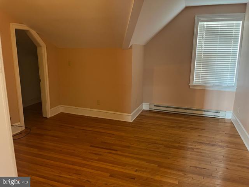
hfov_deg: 67.3
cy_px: 94
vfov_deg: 53.1
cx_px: 124
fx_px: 187
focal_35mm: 26
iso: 500
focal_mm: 5.1
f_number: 1.6
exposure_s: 1/30
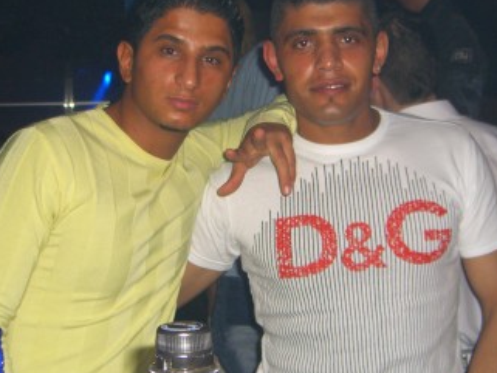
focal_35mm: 71
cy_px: 169
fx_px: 1020
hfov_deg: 27.4
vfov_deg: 20.7
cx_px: 238
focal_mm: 7.9
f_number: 2.8
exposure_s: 1/60
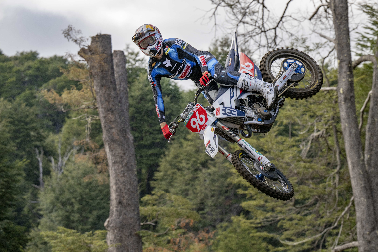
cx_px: 189
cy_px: 126
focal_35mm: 105
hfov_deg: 19.5
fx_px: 1102
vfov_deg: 13.0
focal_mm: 105
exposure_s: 1/1000
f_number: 5
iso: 400
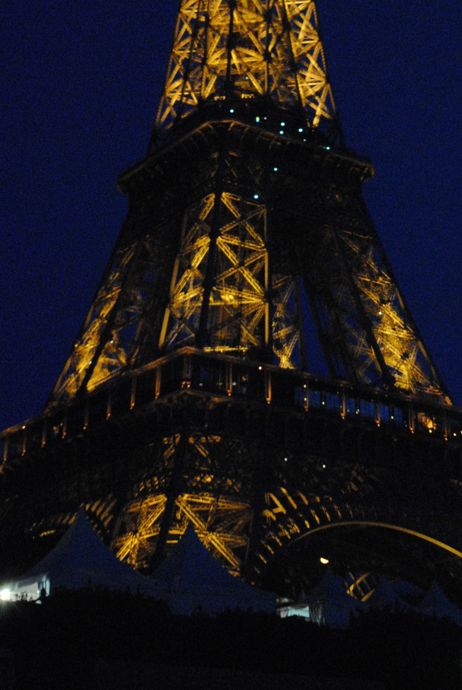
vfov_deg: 27.8
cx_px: 227
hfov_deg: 19.5
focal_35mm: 70
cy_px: 70
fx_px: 1344
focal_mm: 24
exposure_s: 1/25
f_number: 5.6
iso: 1600
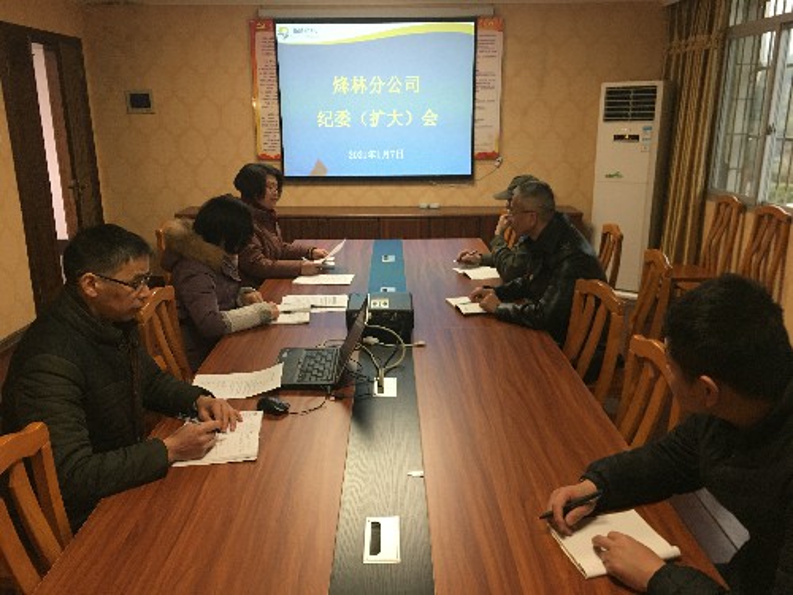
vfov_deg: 48.2
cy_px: 298
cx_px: 396
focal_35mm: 29
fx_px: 664
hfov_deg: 61.7
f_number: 2.2
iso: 100
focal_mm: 4.15
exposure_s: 1/17
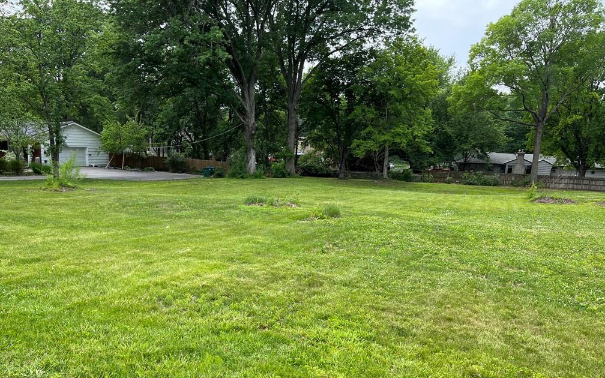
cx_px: 298
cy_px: 227
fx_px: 462
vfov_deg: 44.3
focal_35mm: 28
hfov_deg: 66.5
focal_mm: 5.1
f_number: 1.6
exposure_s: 1/992
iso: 50
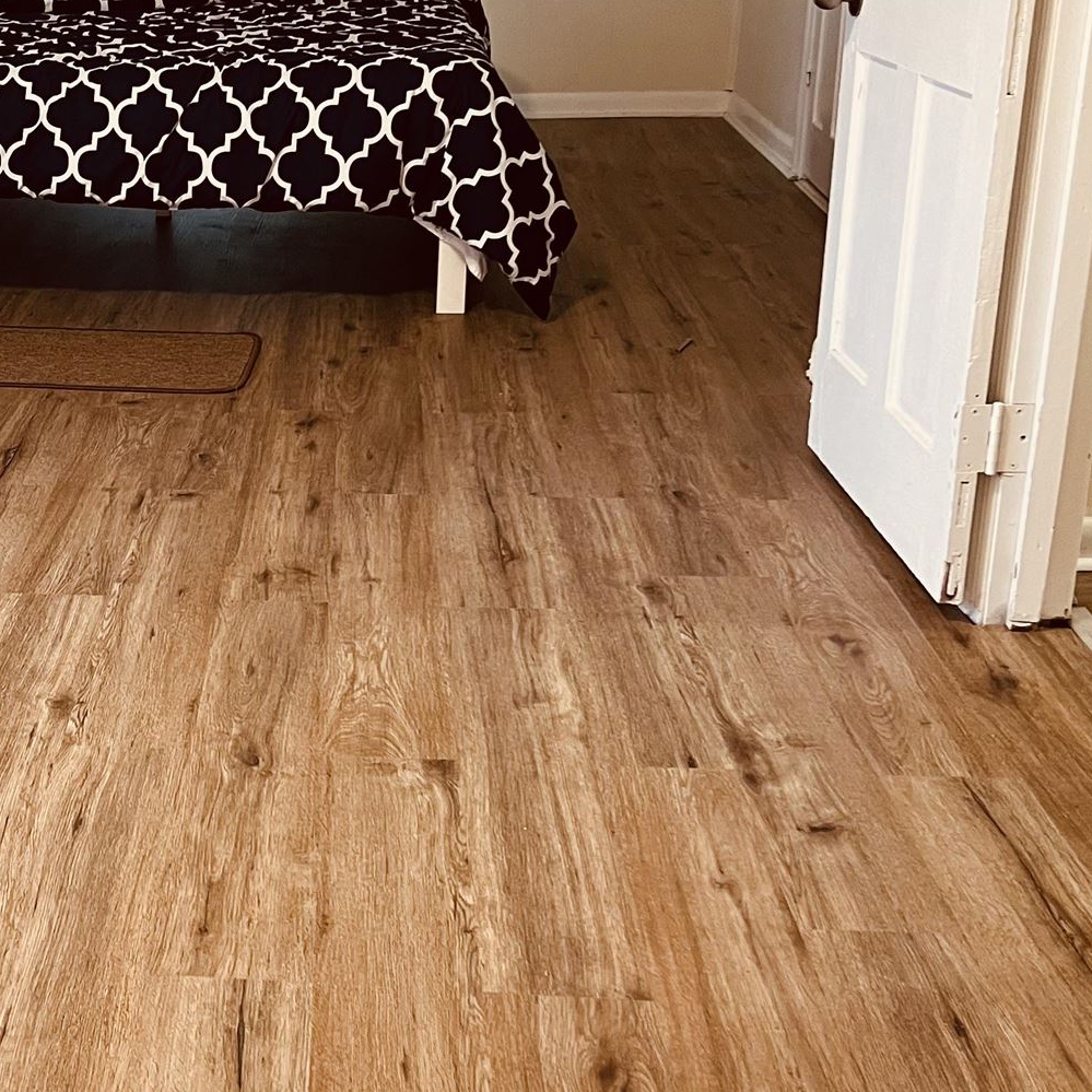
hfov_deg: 31.3
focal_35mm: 53
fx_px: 1892
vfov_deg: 32.2
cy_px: 482
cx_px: 196
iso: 200
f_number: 1.5
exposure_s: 1/60
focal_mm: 5.7
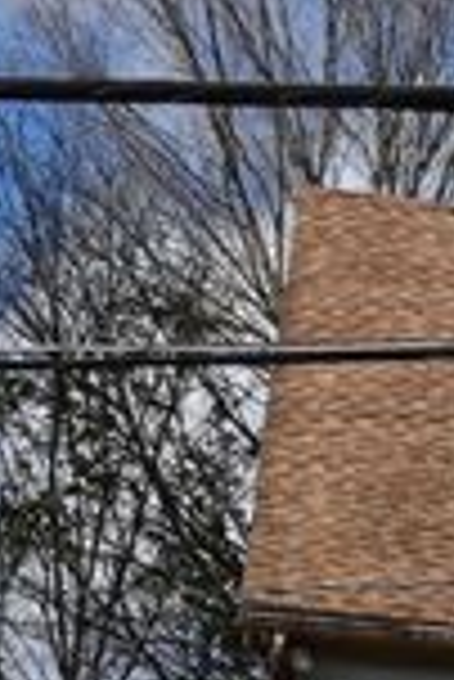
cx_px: 939
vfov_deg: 7.5
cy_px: 669
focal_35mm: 273
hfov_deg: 5.0
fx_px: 5145
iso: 200
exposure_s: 1/400
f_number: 10
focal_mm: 55
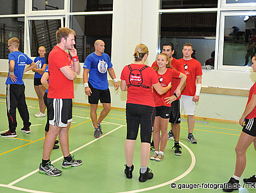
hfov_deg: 42.8
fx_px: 326
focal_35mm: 44
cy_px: 72
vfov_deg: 32.7
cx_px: 105
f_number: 2.8
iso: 800
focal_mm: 31
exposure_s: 1/160
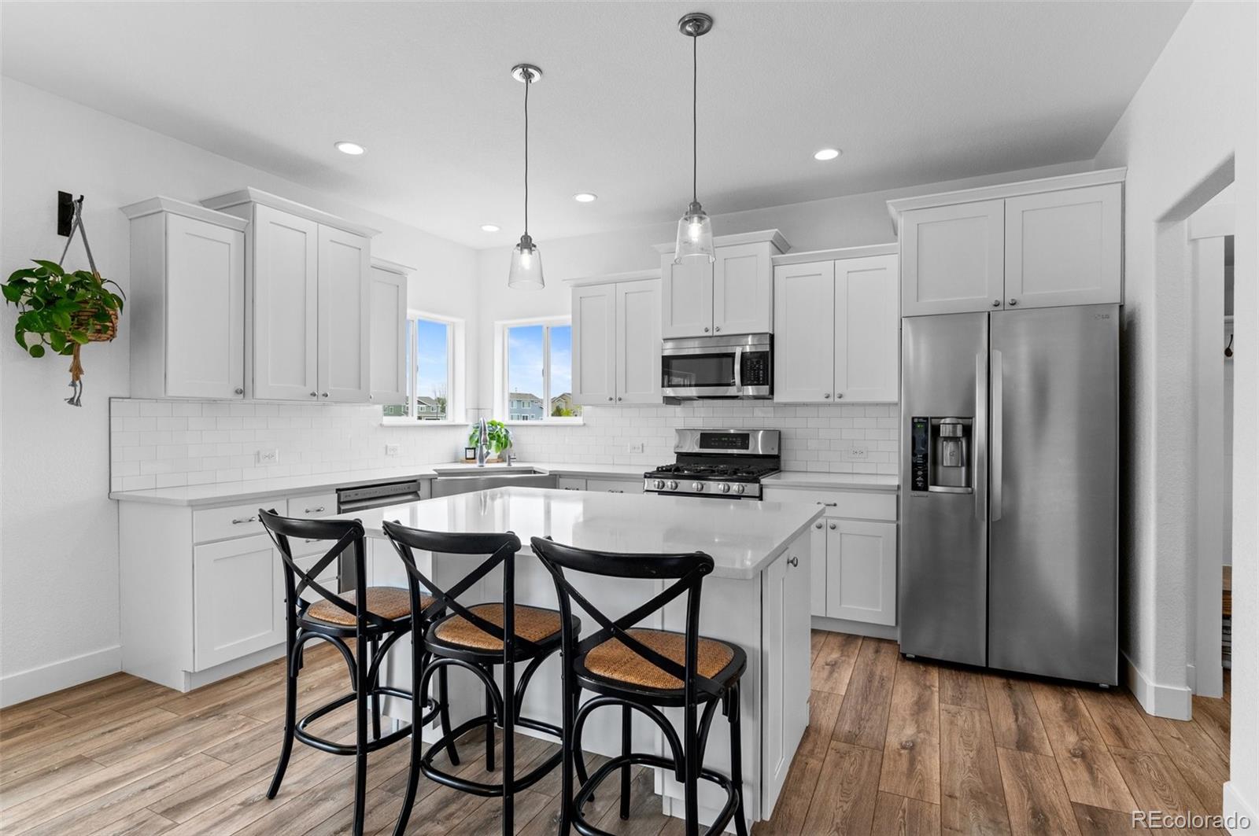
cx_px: 630
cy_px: 418
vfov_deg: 70.3
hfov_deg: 93.3
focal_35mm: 17
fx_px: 594
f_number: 8
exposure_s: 1/25
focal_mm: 17
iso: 400
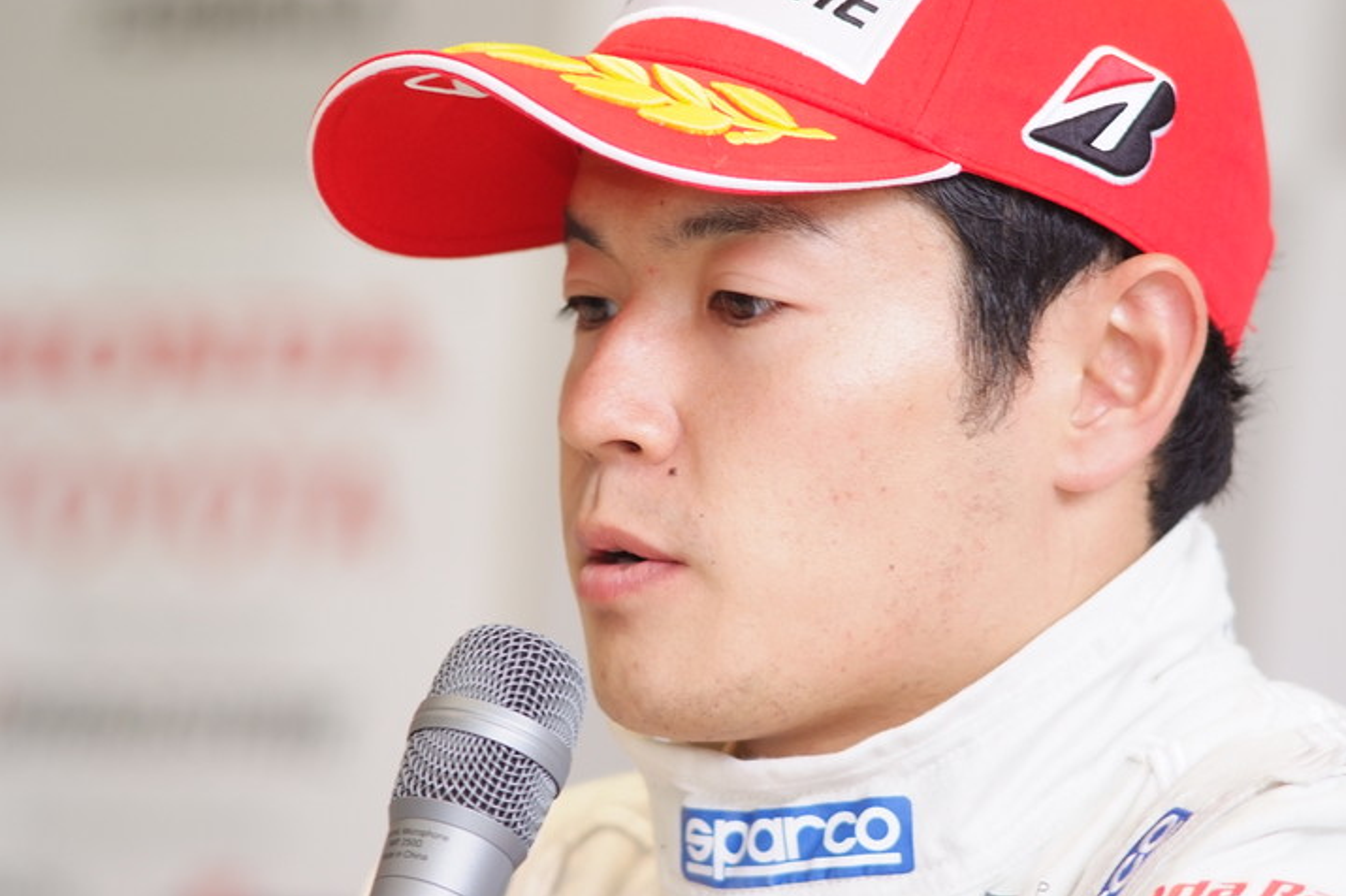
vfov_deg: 5.0
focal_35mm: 272
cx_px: 676
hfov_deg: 7.6
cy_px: 446
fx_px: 10165
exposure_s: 1/125
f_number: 2.8
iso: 800
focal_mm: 180
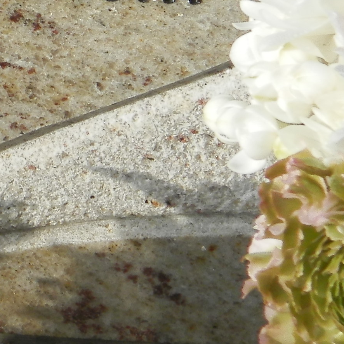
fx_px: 4239
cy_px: -104
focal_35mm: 377
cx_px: -332
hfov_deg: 4.6
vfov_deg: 4.6
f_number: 4.2
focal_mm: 14.6
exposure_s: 1/500
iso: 80
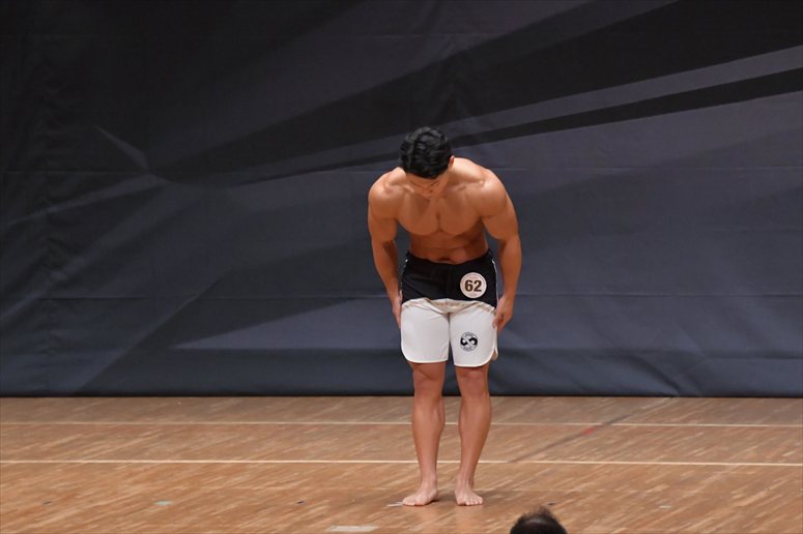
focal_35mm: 285
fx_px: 6354
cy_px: 267
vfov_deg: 4.8
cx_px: 402
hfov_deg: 7.2
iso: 6400
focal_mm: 190
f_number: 5.6
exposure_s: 1/400
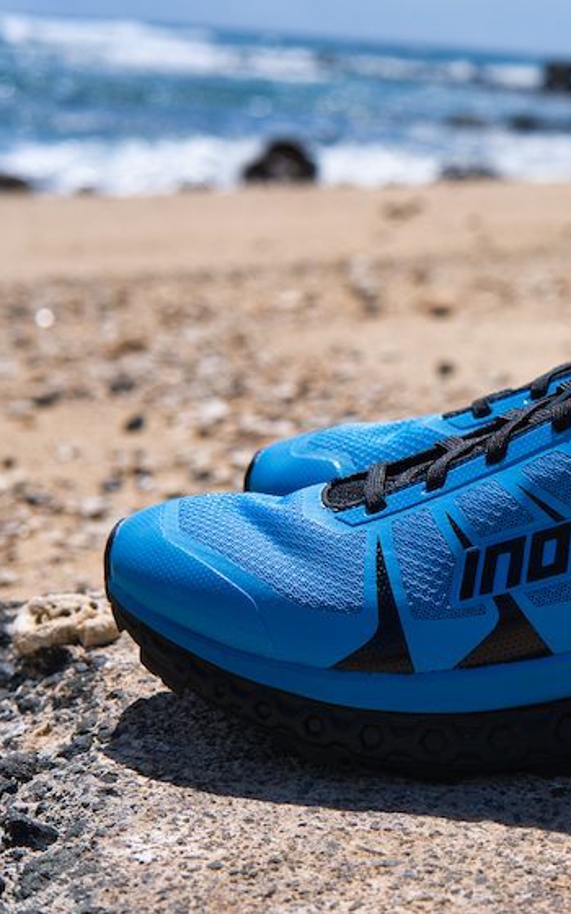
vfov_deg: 25.2
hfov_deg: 15.5
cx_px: 610
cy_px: 456
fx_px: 2042
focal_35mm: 82
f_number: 5.6
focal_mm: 35
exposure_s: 1/4700
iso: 640
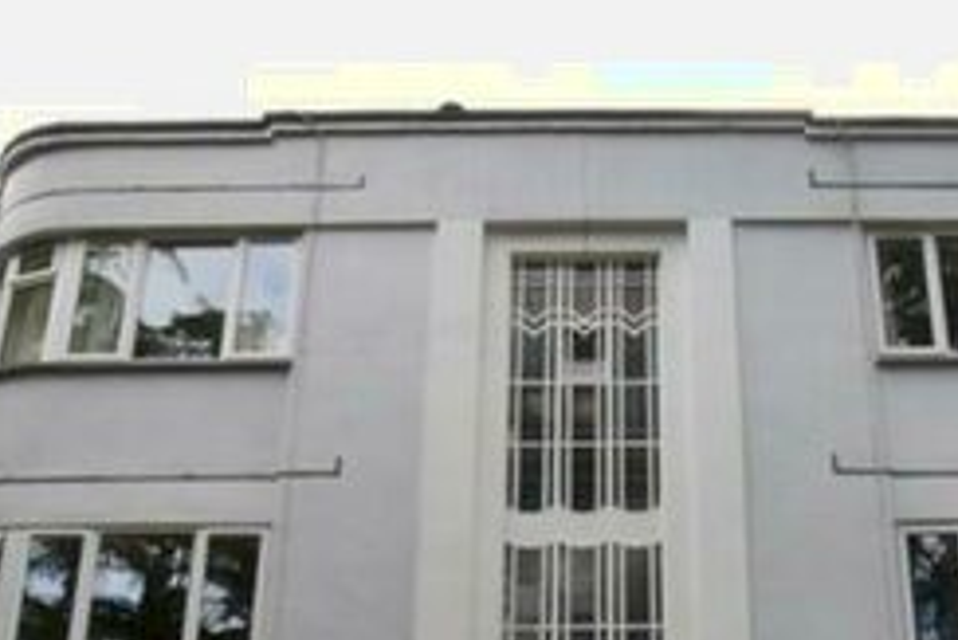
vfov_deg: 29.1
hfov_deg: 44.7
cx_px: 640
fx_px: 1145
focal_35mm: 43
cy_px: 650
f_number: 22
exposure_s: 1/50
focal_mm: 10
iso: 800
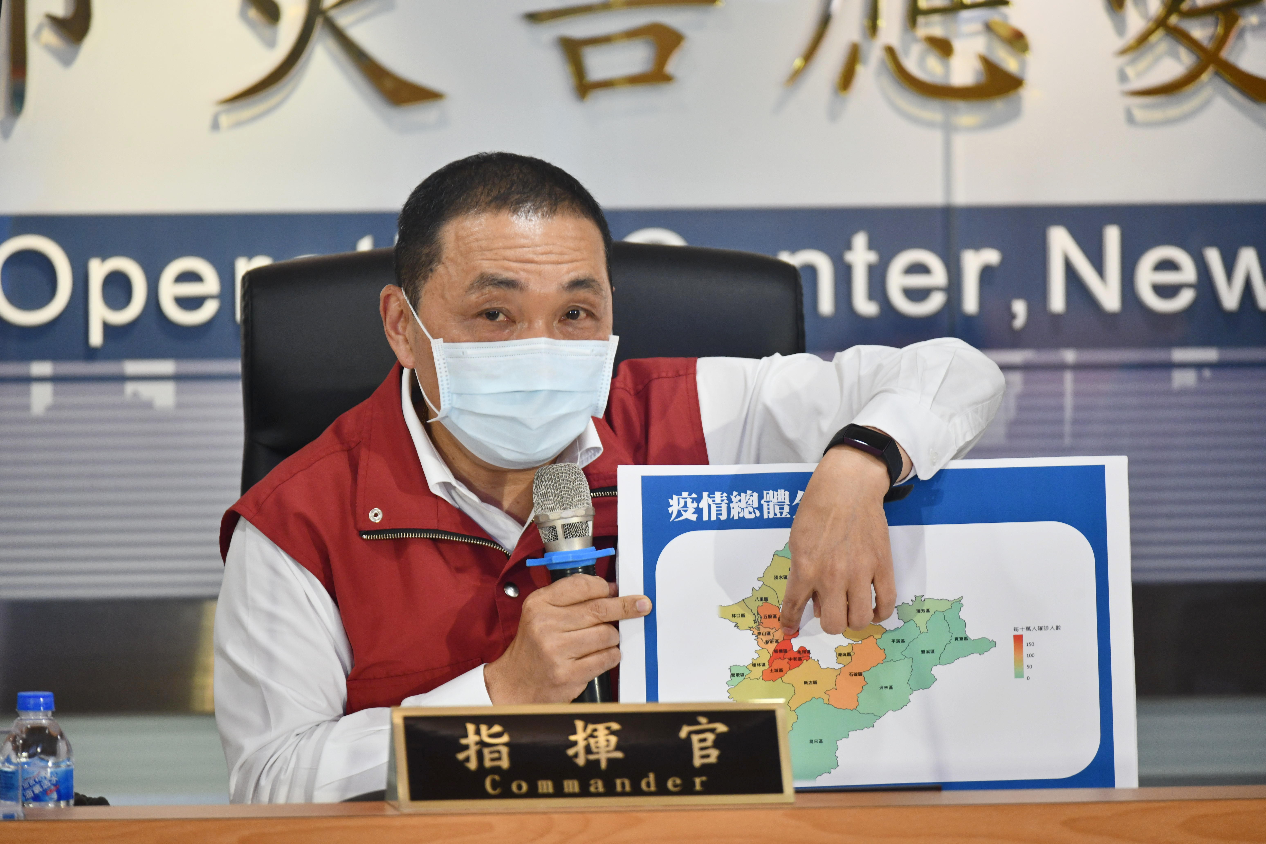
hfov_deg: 6.9
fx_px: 10549
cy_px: 422
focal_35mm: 300
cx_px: 633
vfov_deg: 4.6
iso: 900
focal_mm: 300
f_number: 5.6
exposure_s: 1/80
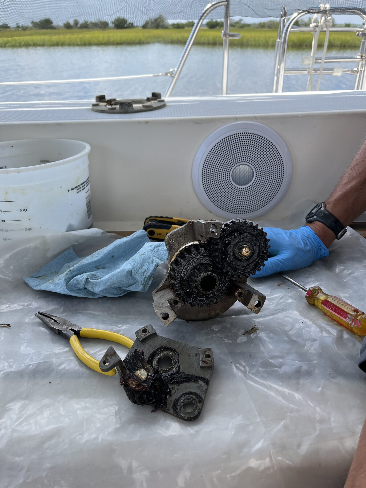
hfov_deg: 53.1
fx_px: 367
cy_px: 244
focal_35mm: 26
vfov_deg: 67.3
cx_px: 183
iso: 50
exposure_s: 1/928
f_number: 1.6
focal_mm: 5.1
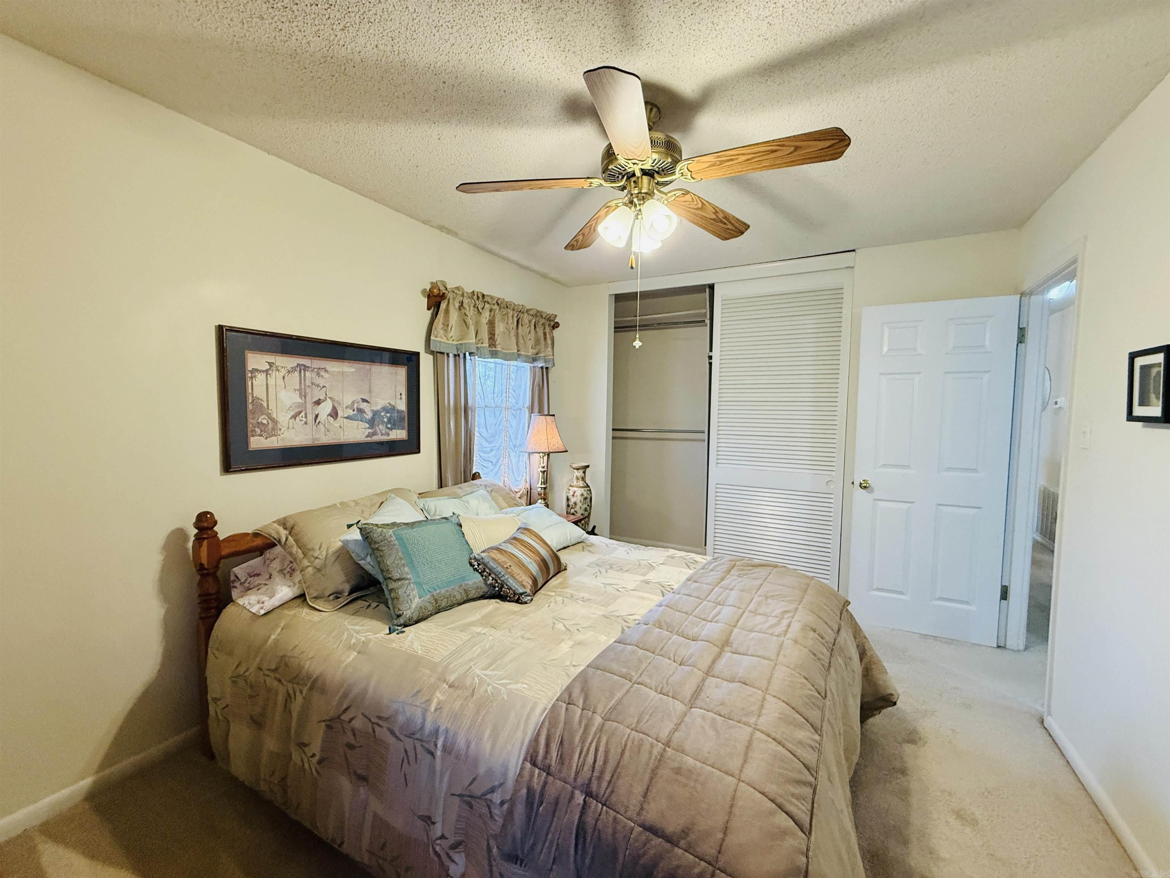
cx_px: 585
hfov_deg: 102.1
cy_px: 439
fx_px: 473
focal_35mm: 14
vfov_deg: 85.7
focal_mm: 2.22
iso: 320
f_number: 2.2
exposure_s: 1/60
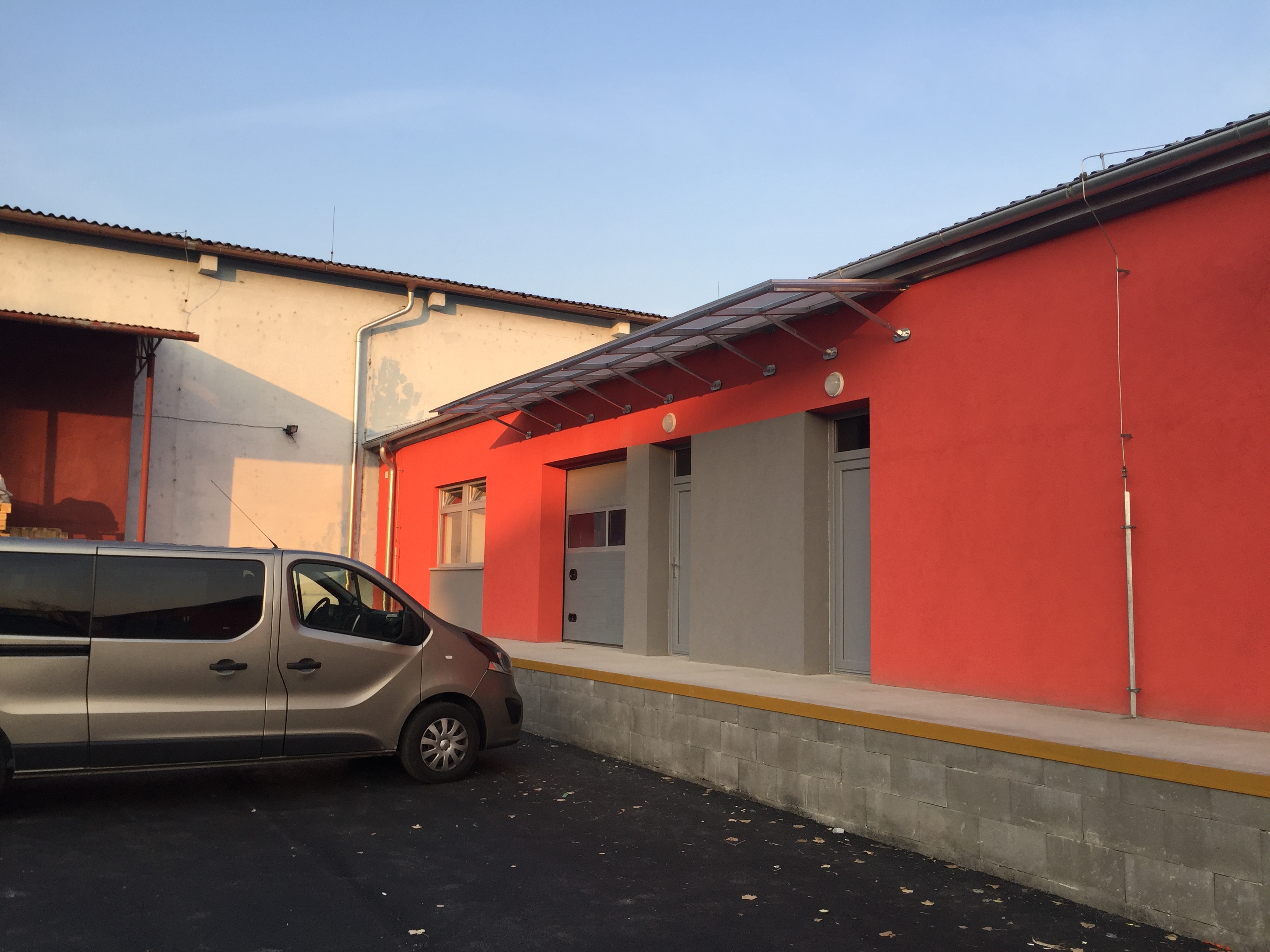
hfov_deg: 61.7
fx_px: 1064
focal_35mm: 29
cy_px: 476
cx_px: 635
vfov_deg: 48.2
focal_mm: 4.15
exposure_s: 1/460
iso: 32
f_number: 2.2
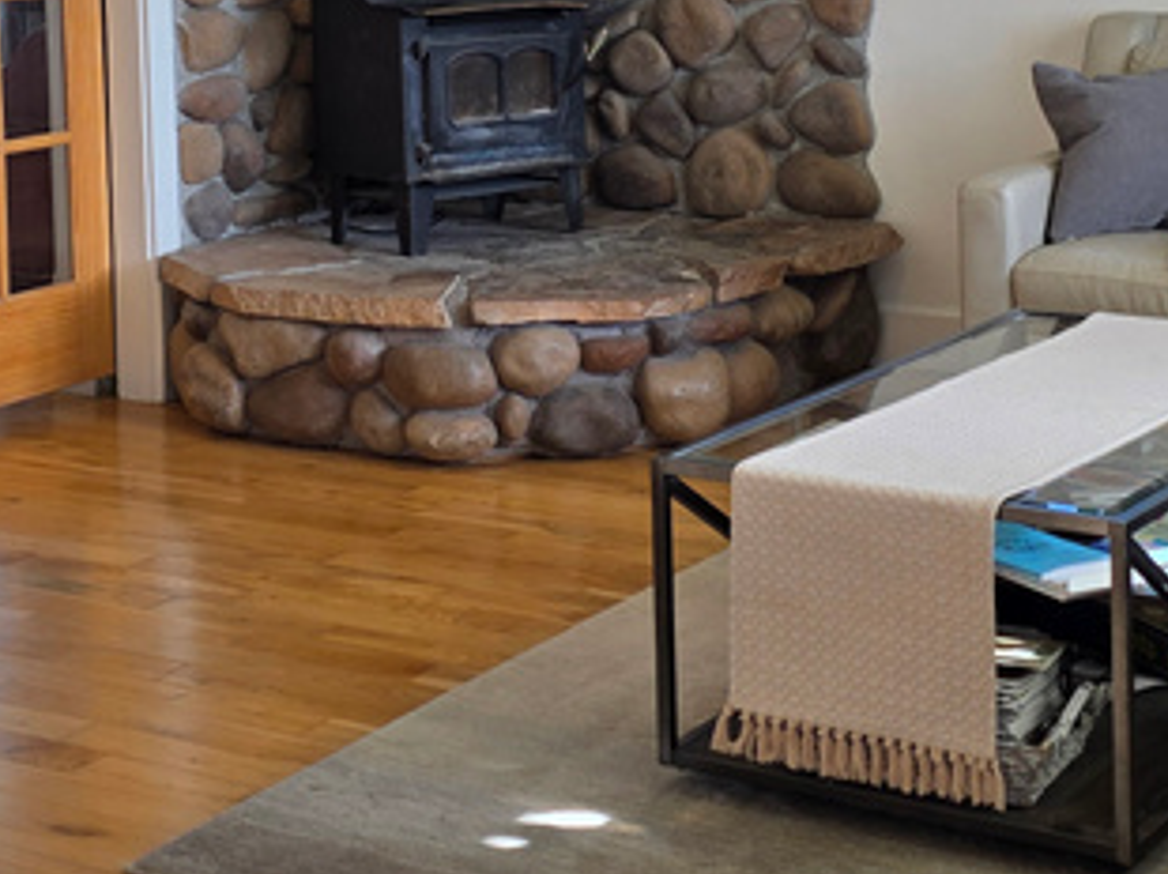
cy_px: 23
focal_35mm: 76
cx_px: 524
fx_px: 2562
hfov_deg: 25.7
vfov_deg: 18.9
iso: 40
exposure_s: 1/120
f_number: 1.7
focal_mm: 6.3
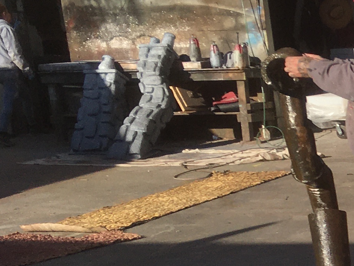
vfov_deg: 11.8
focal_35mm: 122
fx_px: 1248
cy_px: 340
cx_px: 725
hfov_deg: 13.6
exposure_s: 1/1923
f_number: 2.2
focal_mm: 4.15
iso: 25
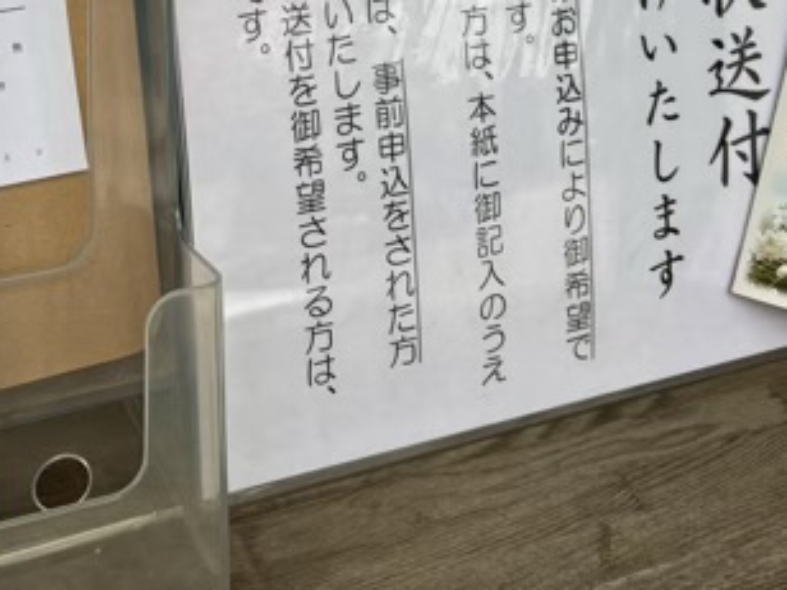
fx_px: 1341
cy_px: -50
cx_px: 143
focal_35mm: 59
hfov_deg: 31.7
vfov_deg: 23.4
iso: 50
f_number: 1.6
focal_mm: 5.96
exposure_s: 1/517
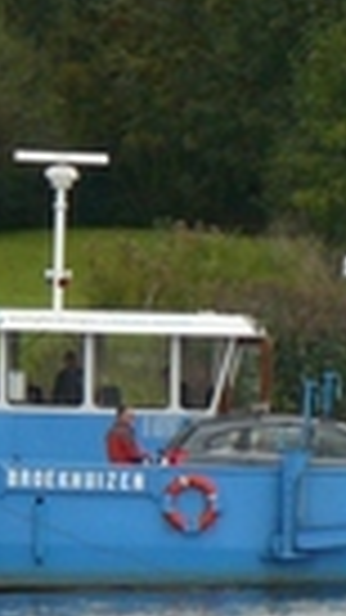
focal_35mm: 815
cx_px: 261
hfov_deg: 1.5
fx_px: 13301
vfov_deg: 2.6
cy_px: 679
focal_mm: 28.6
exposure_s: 1/500
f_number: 5.6
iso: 200
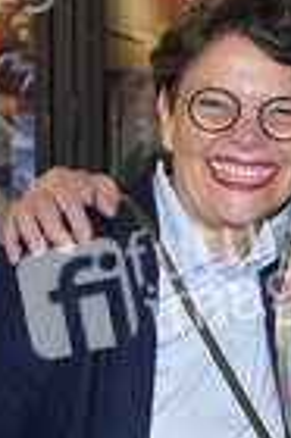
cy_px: 441
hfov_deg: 13.5
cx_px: 269
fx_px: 1215
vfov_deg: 19.8
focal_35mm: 100
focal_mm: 35
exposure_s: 1/100
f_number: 5.6
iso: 2000
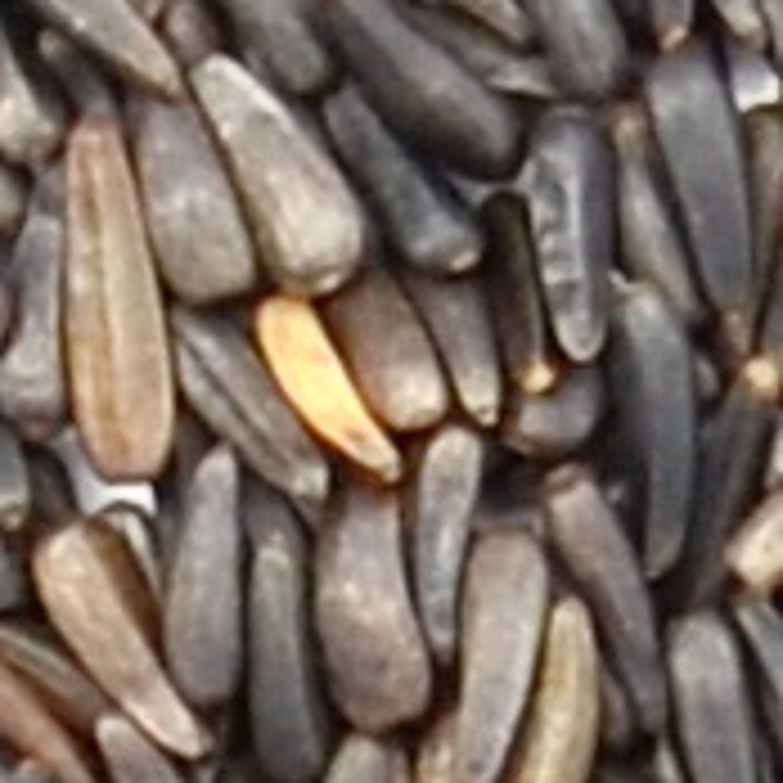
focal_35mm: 234
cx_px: 1310
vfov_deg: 7.2
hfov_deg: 7.3
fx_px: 5991
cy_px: -886
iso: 125
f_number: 7.1
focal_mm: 25
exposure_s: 1/400
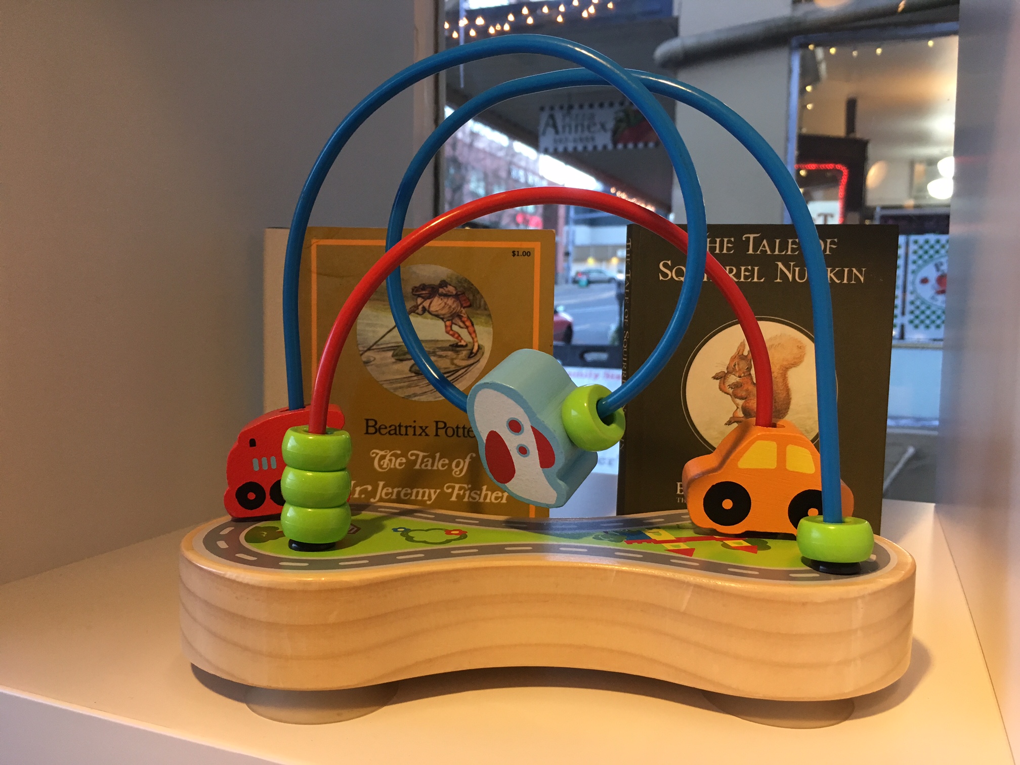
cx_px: 510
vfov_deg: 48.2
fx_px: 855
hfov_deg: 61.7
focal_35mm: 29
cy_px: 382
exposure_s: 1/30
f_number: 2.2
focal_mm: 4.15
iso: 100
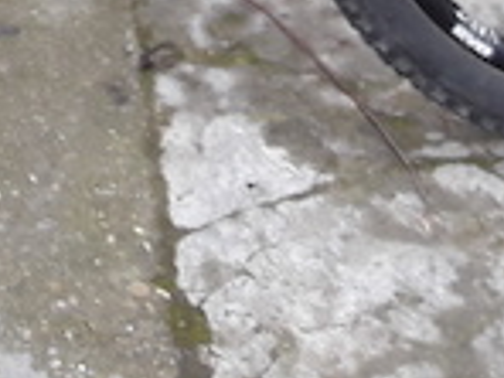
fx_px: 2199
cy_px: -463
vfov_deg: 9.0
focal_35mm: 151
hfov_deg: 12.8
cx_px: -95
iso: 50
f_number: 1.9
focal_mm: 3.7
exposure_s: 1/100
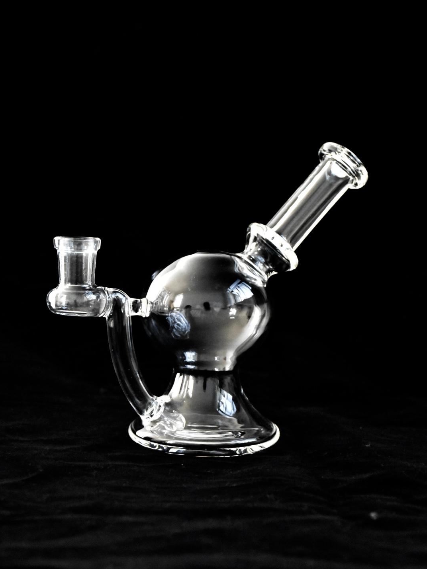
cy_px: 317
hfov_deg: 20.0
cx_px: 214
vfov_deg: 26.5
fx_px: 1210
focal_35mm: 74
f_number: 7.1
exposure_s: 1/200
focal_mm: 45
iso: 20000
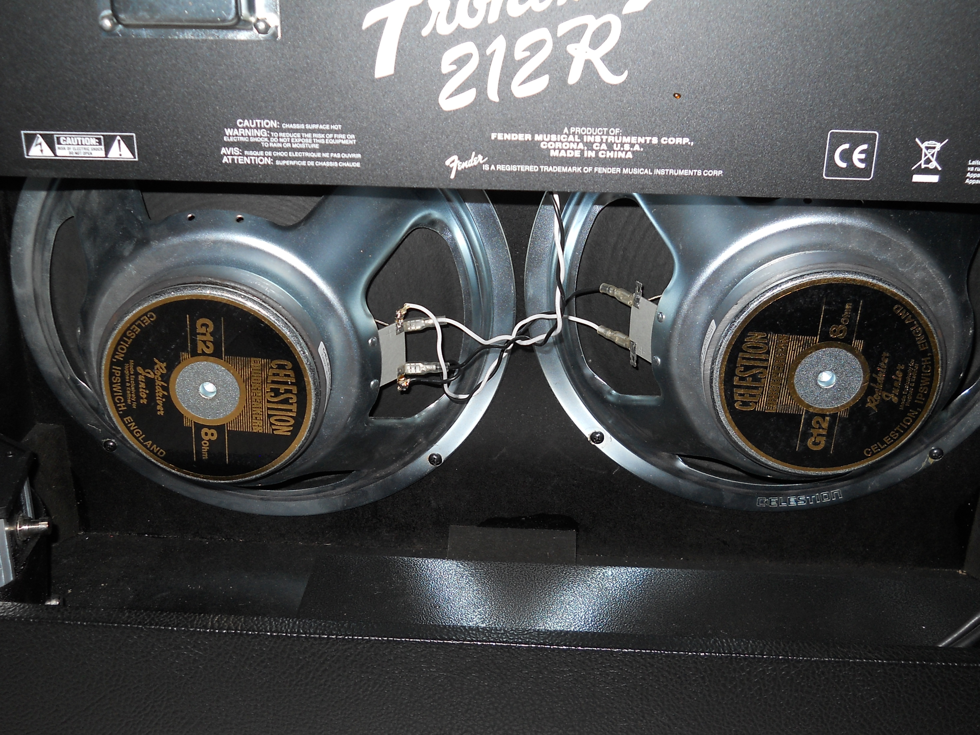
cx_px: 490
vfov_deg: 35.1
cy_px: 368
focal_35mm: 41
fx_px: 1161
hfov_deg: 45.8
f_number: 3.1
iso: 100
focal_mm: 6.72
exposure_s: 1/30
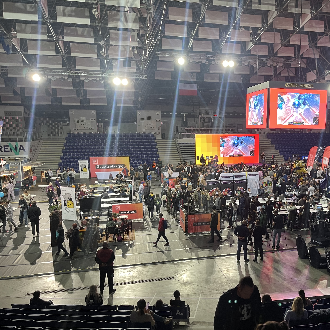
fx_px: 345
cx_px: 233
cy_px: 177
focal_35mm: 32
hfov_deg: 49.7
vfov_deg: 51.1
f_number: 1.6
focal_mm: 5.1
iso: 160
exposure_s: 1/50
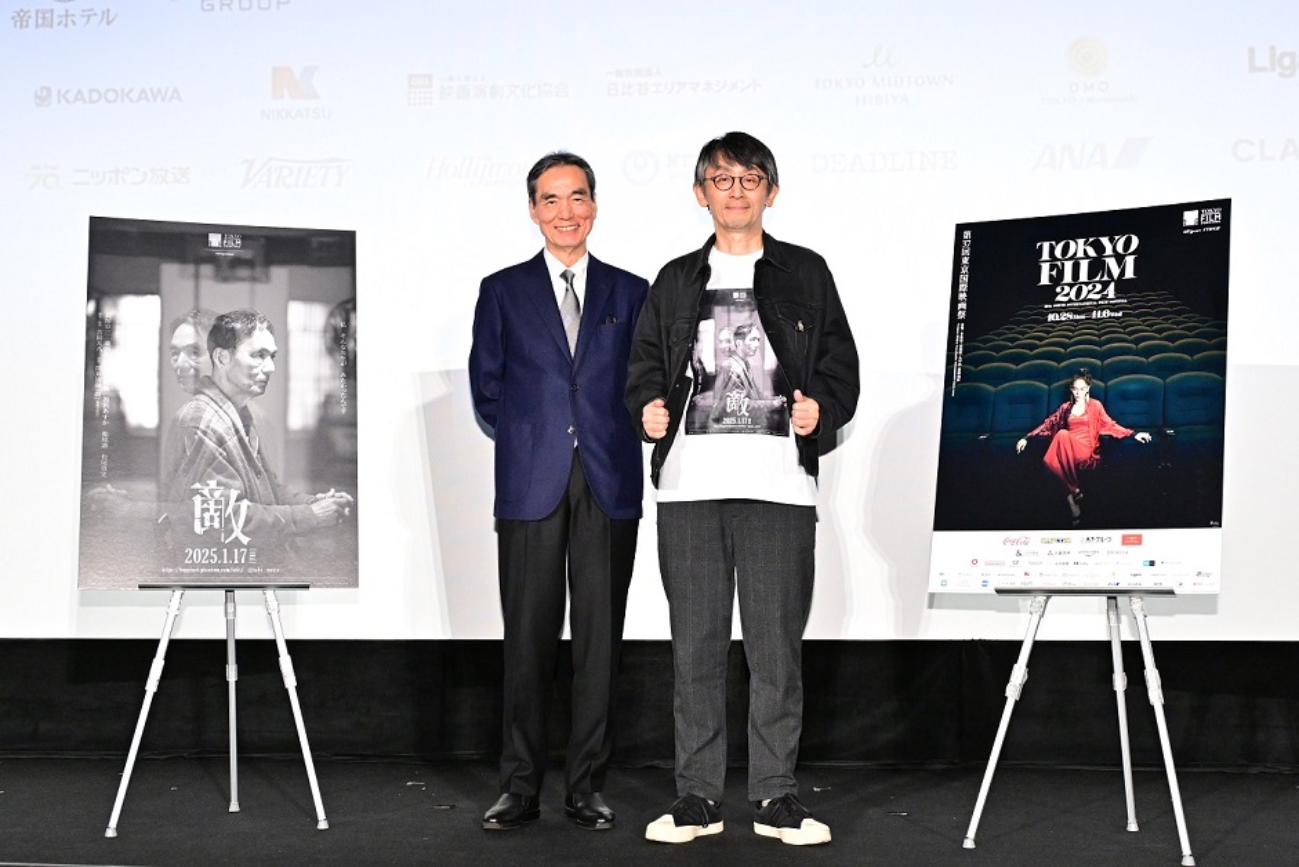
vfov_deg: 27.5
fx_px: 1769
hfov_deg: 40.3
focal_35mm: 49
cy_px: 434
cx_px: 650
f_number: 4.8
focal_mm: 33
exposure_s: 1/200
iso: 3200
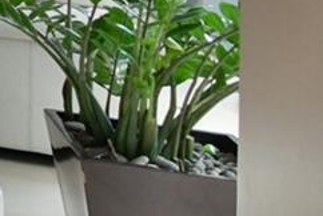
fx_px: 889
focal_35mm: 99
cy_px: -247
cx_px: -727
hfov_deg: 10.5
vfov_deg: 12.0
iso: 2000
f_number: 5
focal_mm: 10
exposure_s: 1/100
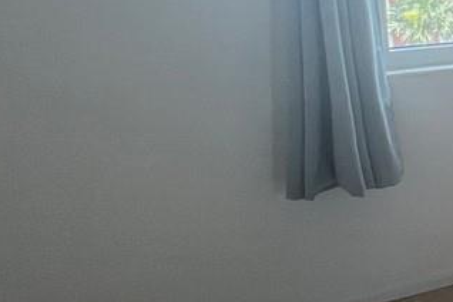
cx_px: 987
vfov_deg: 19.6
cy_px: 30
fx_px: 856
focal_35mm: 68
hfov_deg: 17.1
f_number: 1.8
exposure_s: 1/120
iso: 40
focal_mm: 1.57
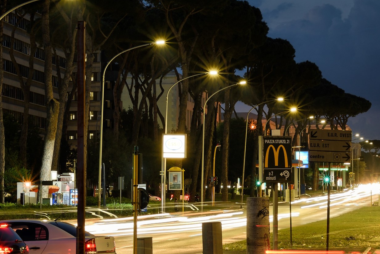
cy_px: 55
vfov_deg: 8.3
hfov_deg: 12.4
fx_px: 1742
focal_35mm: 165
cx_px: 330
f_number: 16
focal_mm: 85
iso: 100
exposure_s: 13
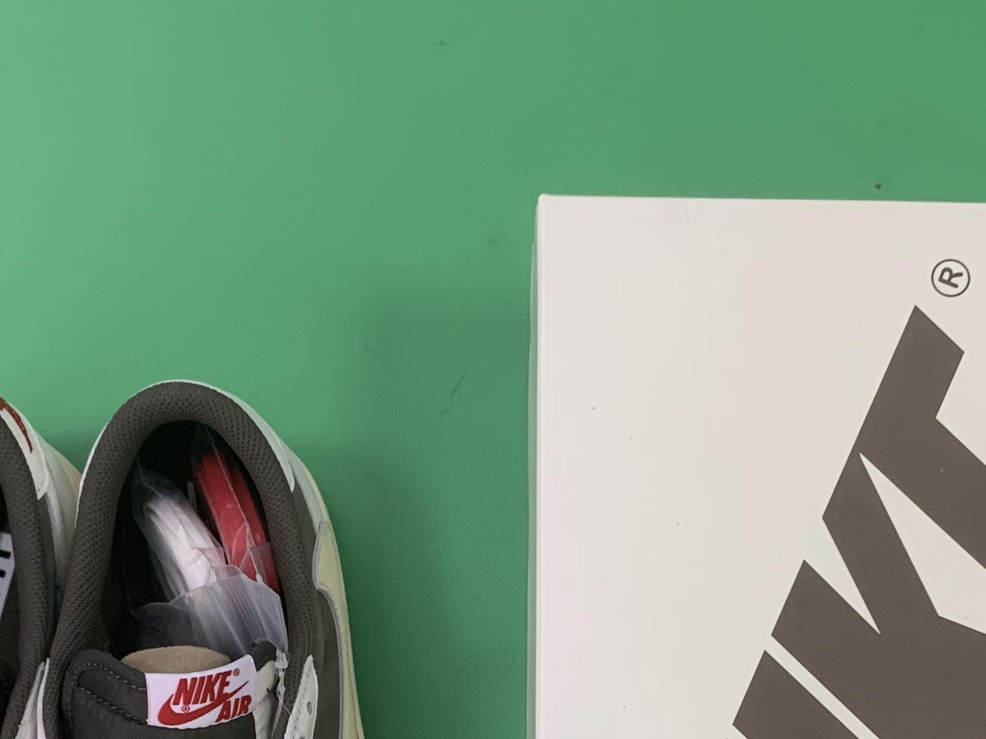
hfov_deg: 29.8
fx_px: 1852
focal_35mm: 65
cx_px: 532
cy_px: 793
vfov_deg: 21.5
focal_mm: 4.25
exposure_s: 1/60
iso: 125
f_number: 1.8
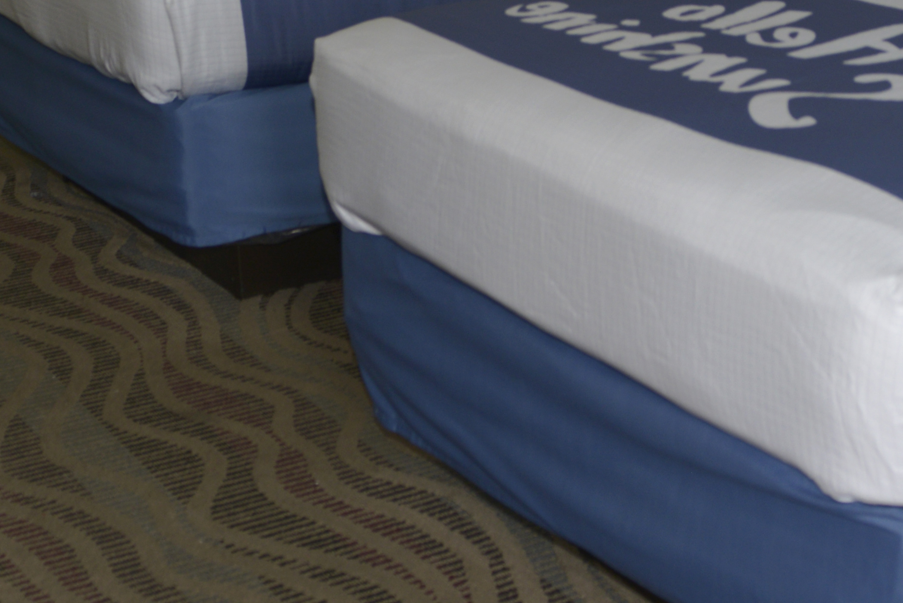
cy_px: -162
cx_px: 698
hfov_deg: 23.9
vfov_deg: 15.5
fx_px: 2107
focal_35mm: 84
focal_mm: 24
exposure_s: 1/125
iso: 250
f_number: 4.5
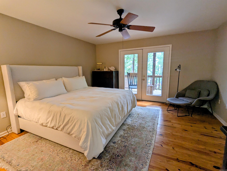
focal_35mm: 16
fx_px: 105
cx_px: 114
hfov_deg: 94.4
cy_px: 86
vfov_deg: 78.2
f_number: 2.2
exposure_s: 1/40
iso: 129
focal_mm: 2.35
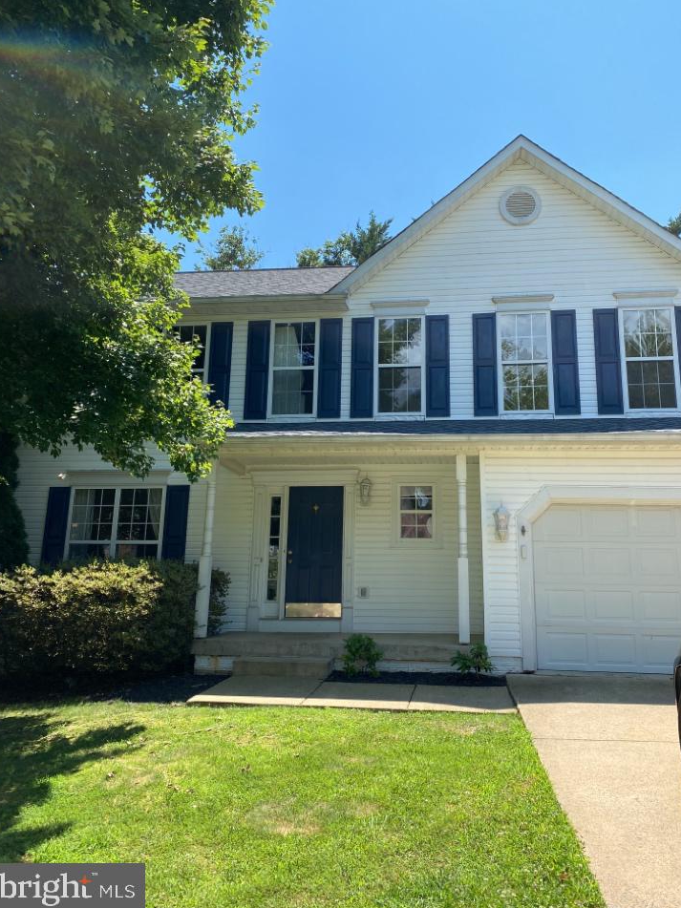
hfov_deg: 49.7
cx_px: 353
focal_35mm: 28
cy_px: 426
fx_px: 735
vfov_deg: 63.4
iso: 32
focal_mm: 4.25
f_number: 1.8
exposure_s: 1/1866
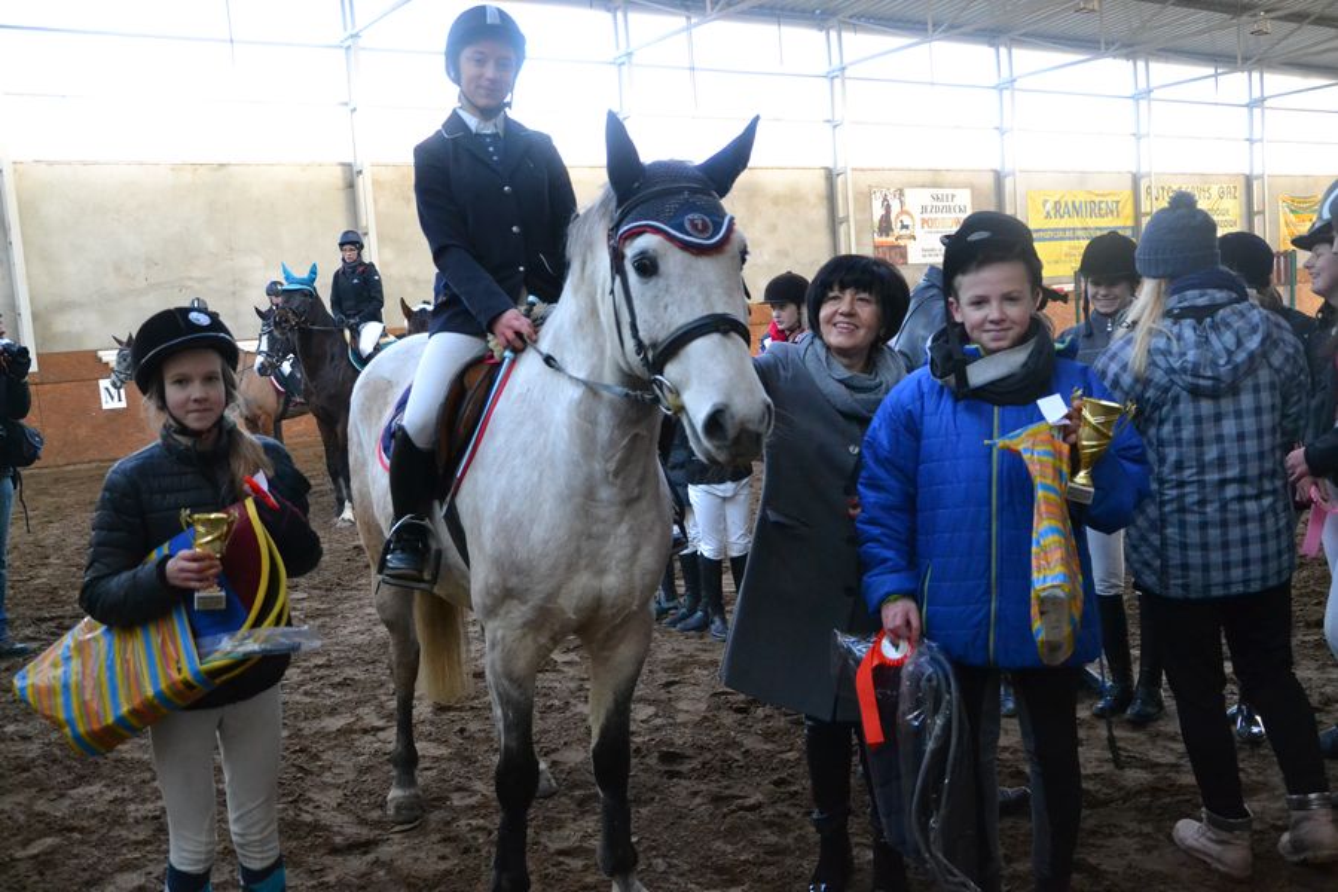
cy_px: 446
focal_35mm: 33
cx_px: 669
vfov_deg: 40.0
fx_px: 1226
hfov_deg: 57.2
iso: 3200
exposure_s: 1/400
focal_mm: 22
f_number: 3.8
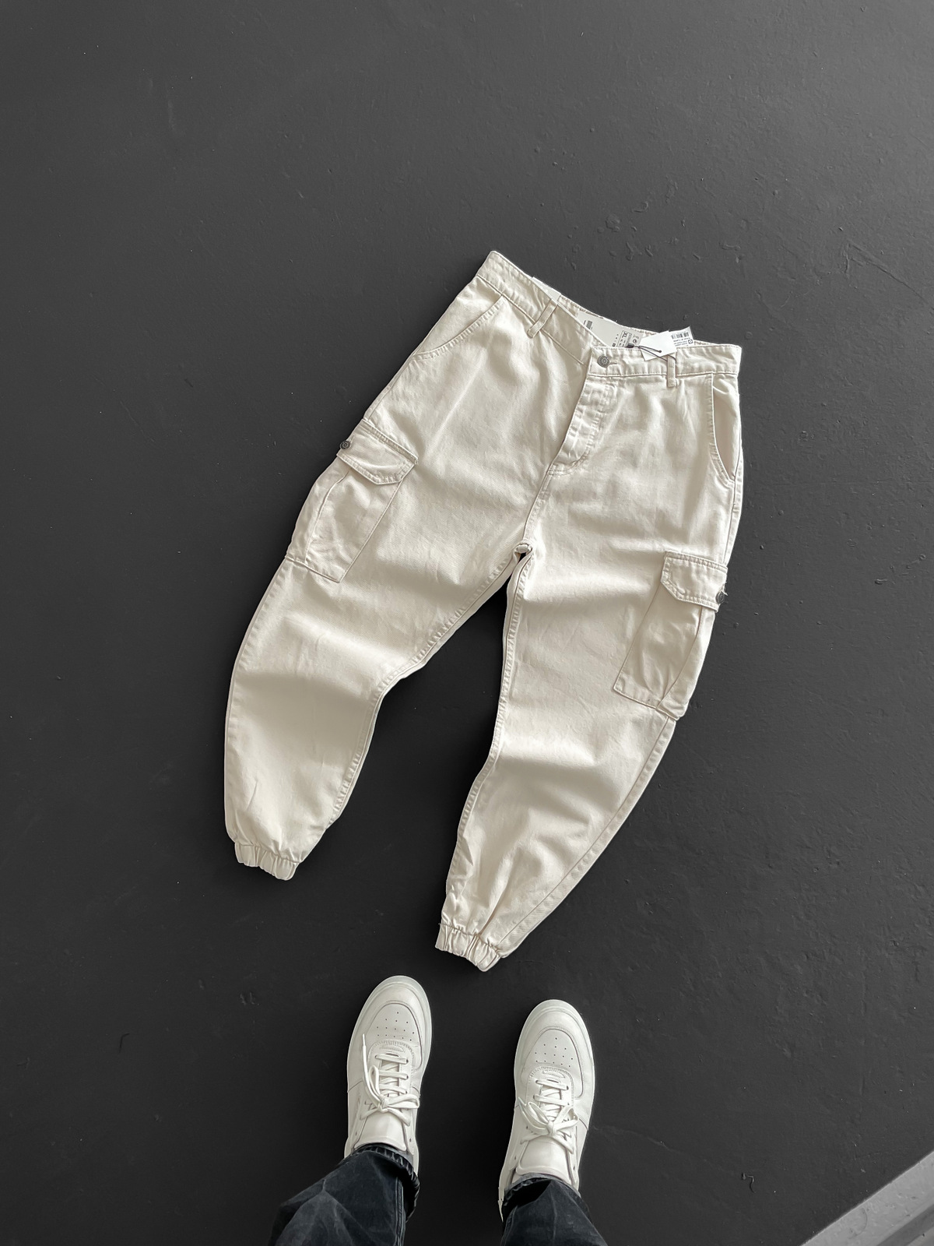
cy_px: 623
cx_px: 467
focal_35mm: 29
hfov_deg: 48.2
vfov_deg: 61.7
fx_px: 1043
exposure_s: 1/120
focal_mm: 3
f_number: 1.8
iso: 20
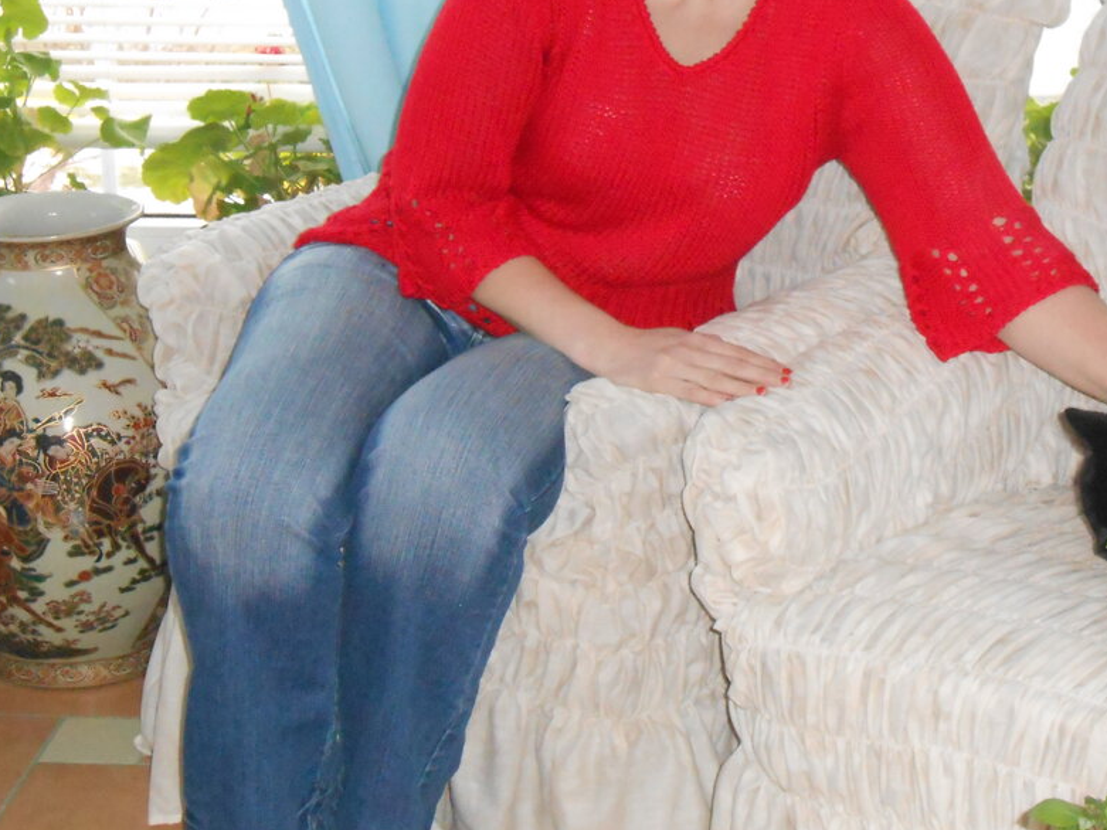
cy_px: 212
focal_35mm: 86
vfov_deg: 17.1
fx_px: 2751
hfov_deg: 22.6
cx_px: 811
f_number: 5.2
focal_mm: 10
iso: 800
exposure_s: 1/60
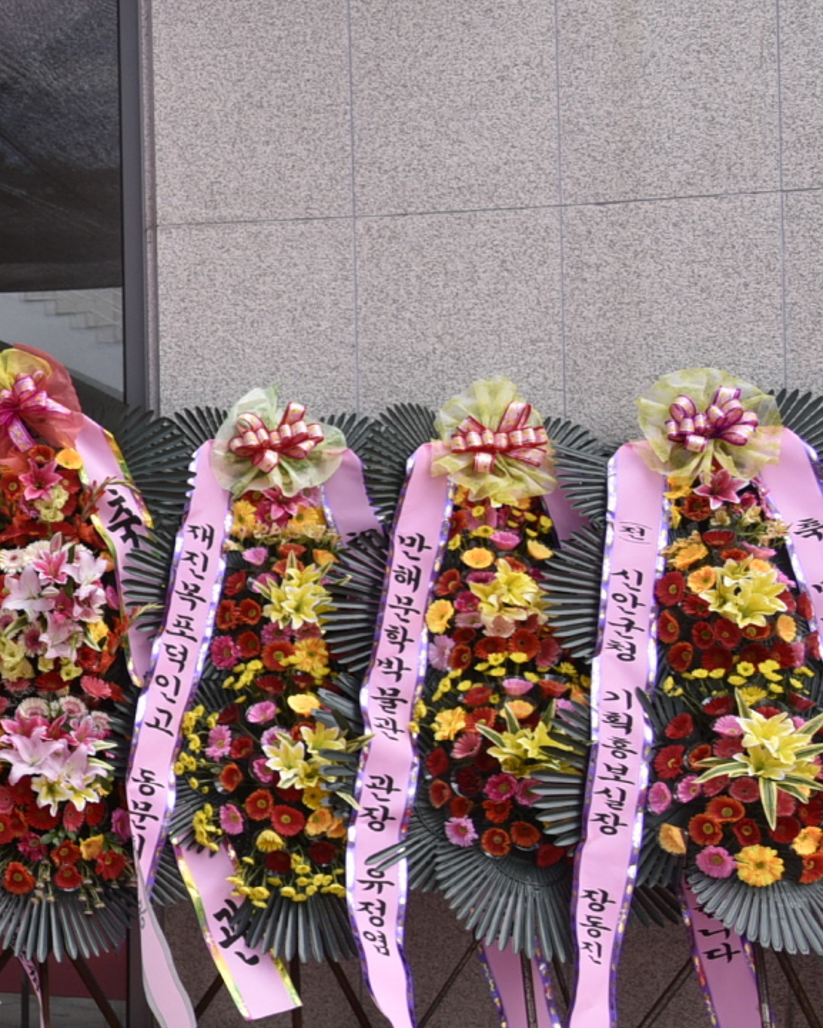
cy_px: 604
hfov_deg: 16.5
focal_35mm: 75
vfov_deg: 25.3
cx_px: -733
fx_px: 2283
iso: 100
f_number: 5
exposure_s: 1/200
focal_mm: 24
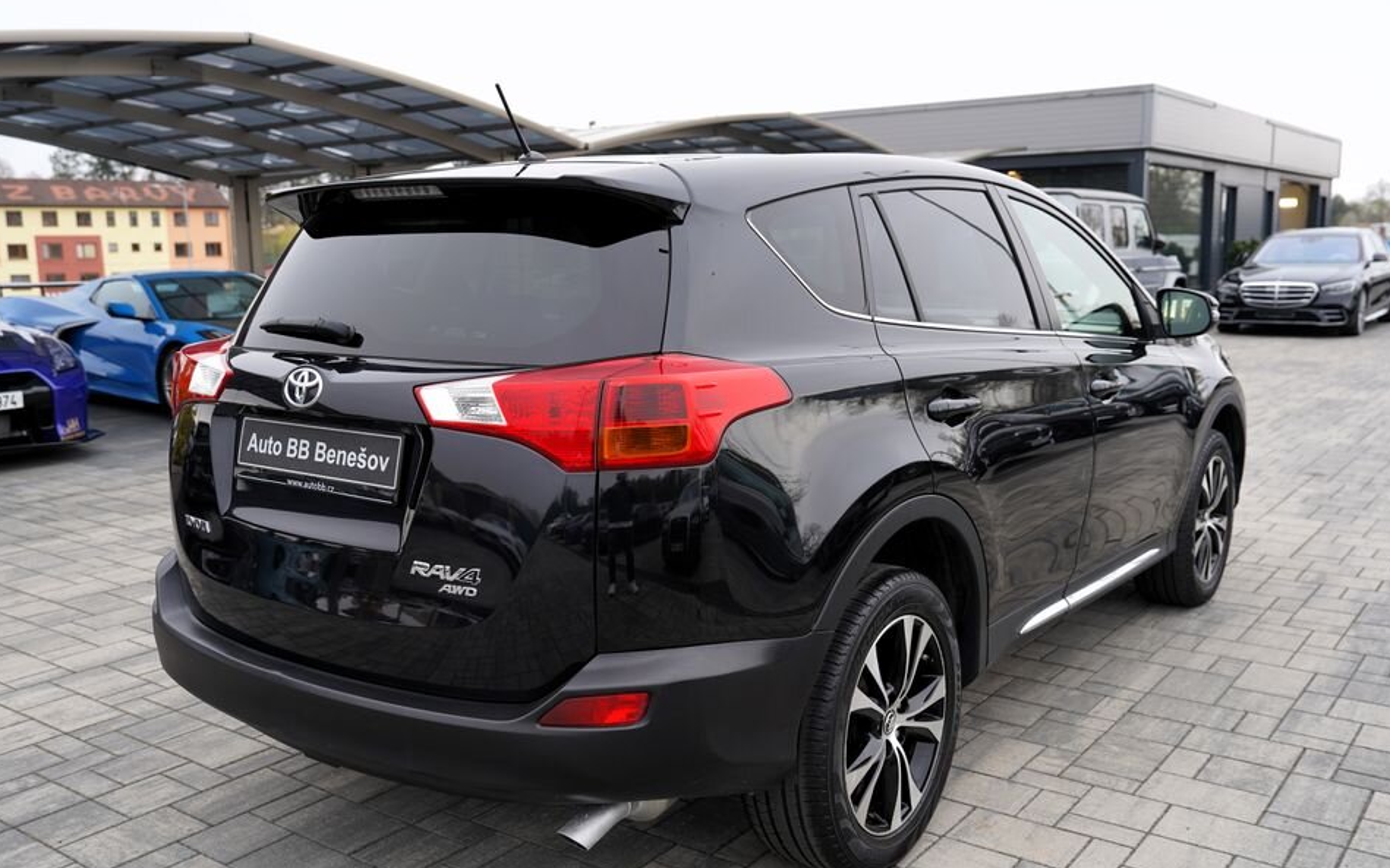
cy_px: 482
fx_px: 1250
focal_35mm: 33
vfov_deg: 38.3
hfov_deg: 58.1
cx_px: 671
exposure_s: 1/60
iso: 100
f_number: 4
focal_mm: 30
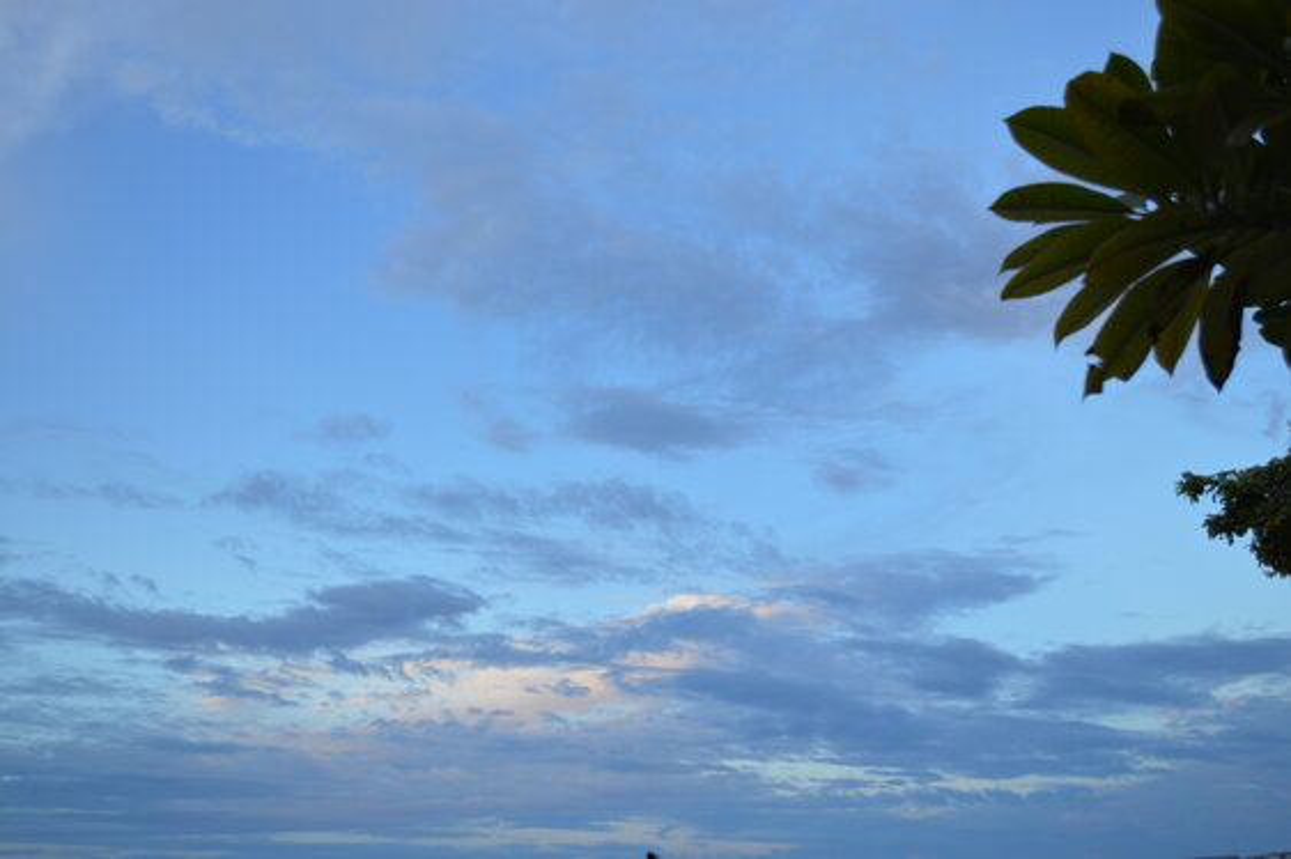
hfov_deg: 49.6
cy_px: 430
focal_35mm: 39
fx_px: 1398
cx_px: 646
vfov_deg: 34.2
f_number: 4.2
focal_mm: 26
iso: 100
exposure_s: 1/60
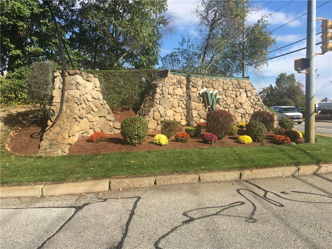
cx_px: 166
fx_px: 278
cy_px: 124
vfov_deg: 48.2
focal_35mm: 29
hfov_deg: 61.7
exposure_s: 1/1166
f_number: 2.2
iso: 25
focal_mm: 4.15
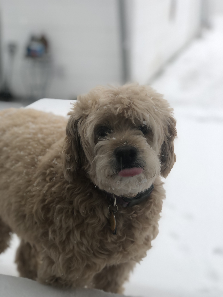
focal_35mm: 57
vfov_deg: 33.8
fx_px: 490
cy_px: 148
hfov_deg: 25.7
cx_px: 112
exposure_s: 1/60
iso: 20
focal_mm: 6.6
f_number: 2.8
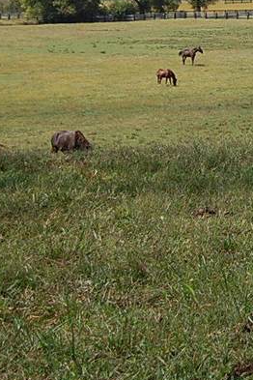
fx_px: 2315
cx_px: 579
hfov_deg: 6.0
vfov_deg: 9.3
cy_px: 16
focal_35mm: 220
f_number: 9
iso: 200
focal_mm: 45
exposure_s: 1/320
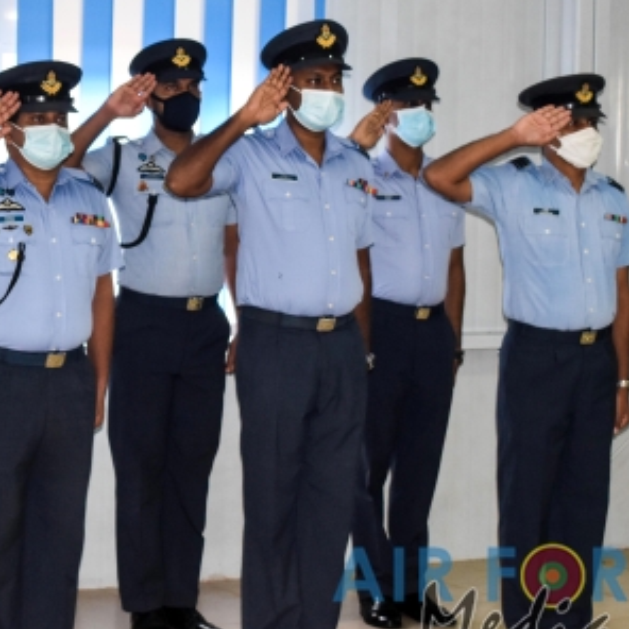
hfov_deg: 15.4
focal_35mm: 112
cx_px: 85
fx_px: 2302
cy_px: 228
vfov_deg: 15.5
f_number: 5
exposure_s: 1/60
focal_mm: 40
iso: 1000
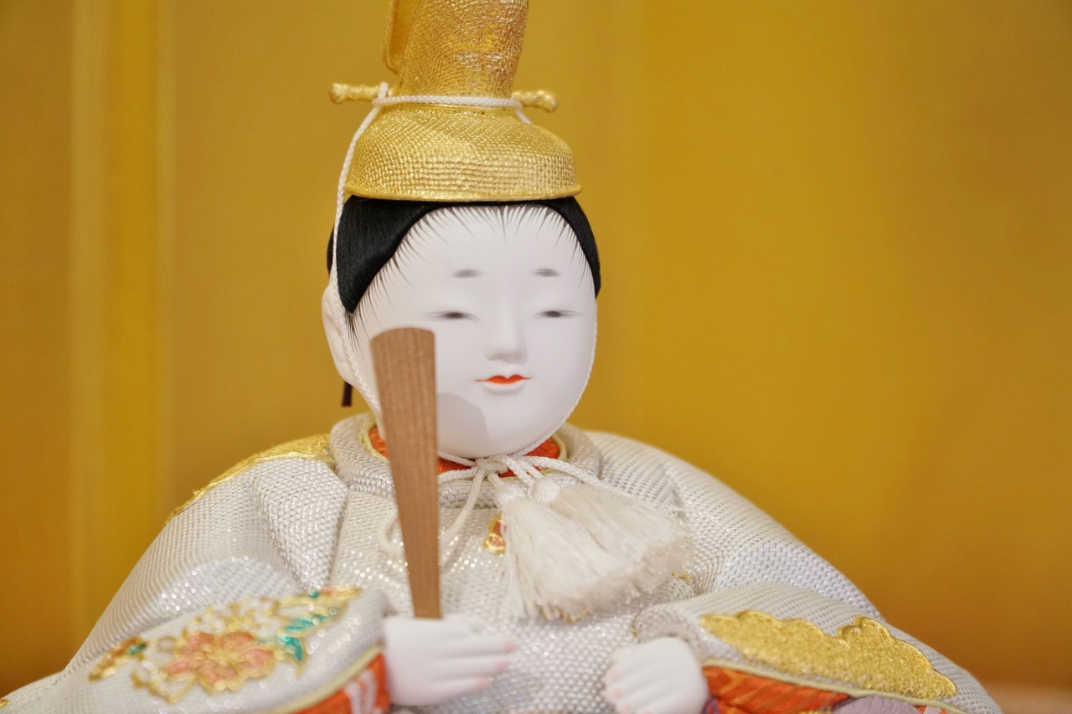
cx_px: 536
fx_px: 3796
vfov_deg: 10.8
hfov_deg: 16.1
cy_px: 357
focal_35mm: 128
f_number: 4
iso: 1250
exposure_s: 1/160
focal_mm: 85
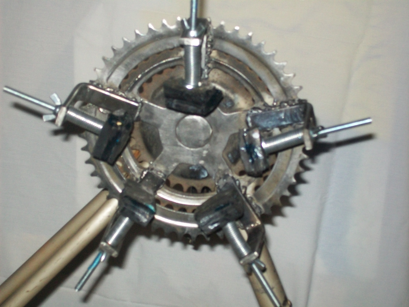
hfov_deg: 22.5
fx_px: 1028
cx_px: 204
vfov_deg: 17.0
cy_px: 154
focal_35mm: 87
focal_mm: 14.3
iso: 160
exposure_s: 1/125
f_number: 4.3
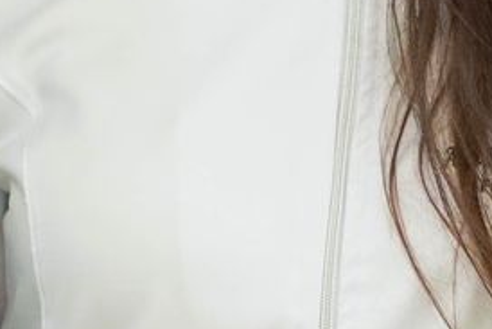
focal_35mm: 589
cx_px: 102
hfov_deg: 3.5
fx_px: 8054
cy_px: 119
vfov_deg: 2.3
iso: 1000
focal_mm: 56
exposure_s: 1/200
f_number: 1.4
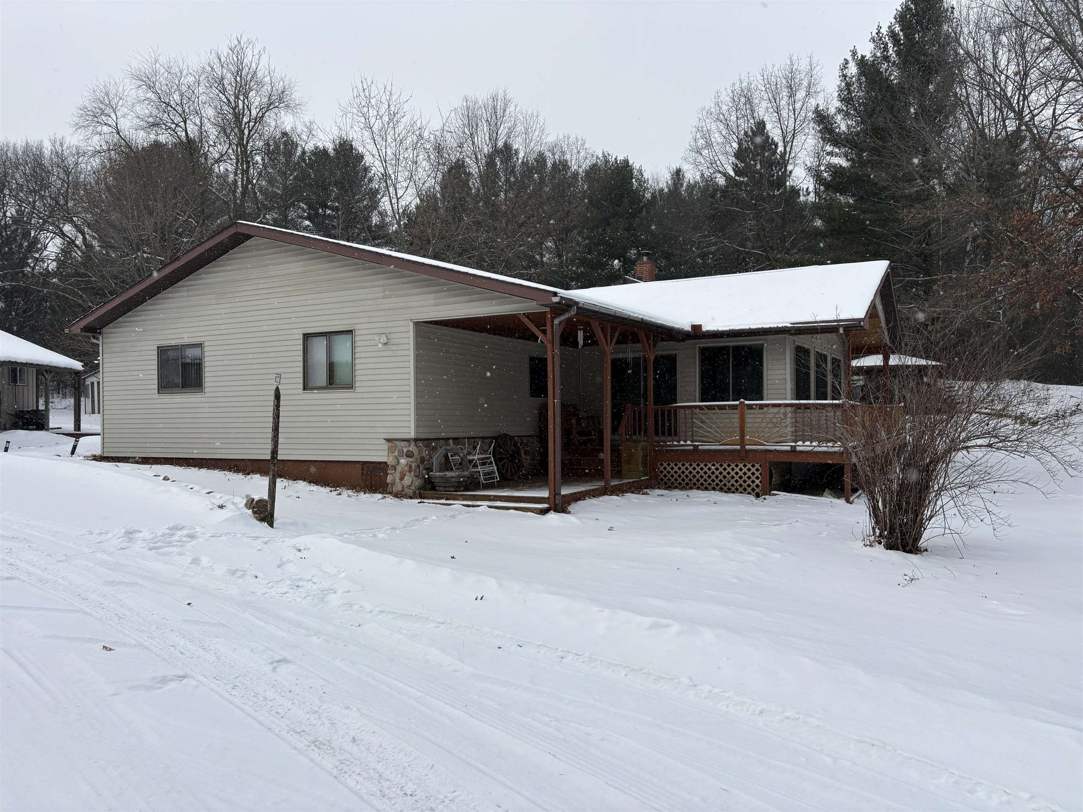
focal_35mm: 26
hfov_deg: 67.3
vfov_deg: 53.1
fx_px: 813
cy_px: 406
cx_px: 542
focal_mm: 5.96
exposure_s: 1/4608
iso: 50
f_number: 1.6
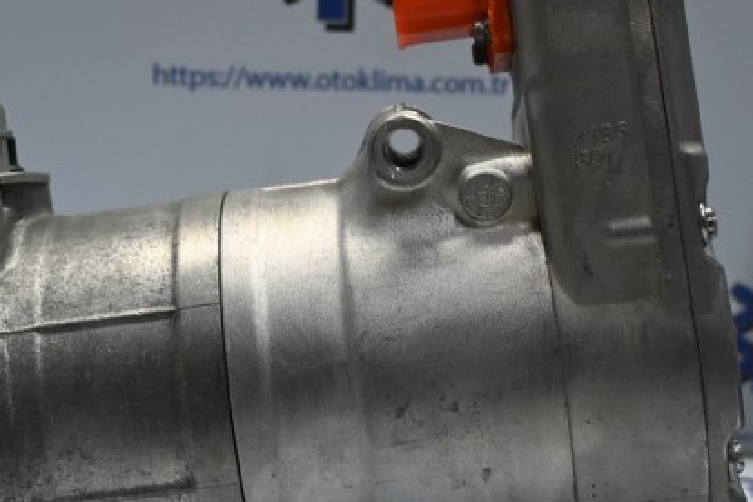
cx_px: 323
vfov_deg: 17.2
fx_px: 1663
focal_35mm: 79
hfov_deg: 25.5
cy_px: 255
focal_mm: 27.5
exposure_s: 1/125
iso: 1000
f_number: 4.5
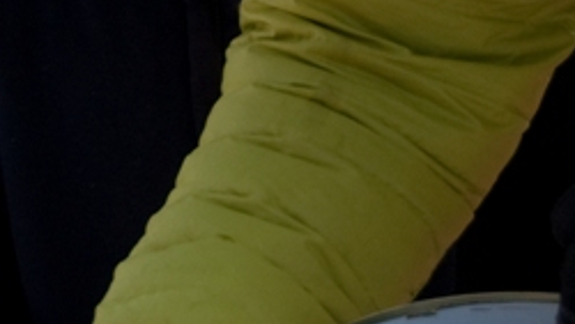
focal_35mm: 335
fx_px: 5111
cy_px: 9
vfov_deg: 3.6
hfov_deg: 6.4
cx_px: 100
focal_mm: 52
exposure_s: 1/640
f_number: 4.8
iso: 200
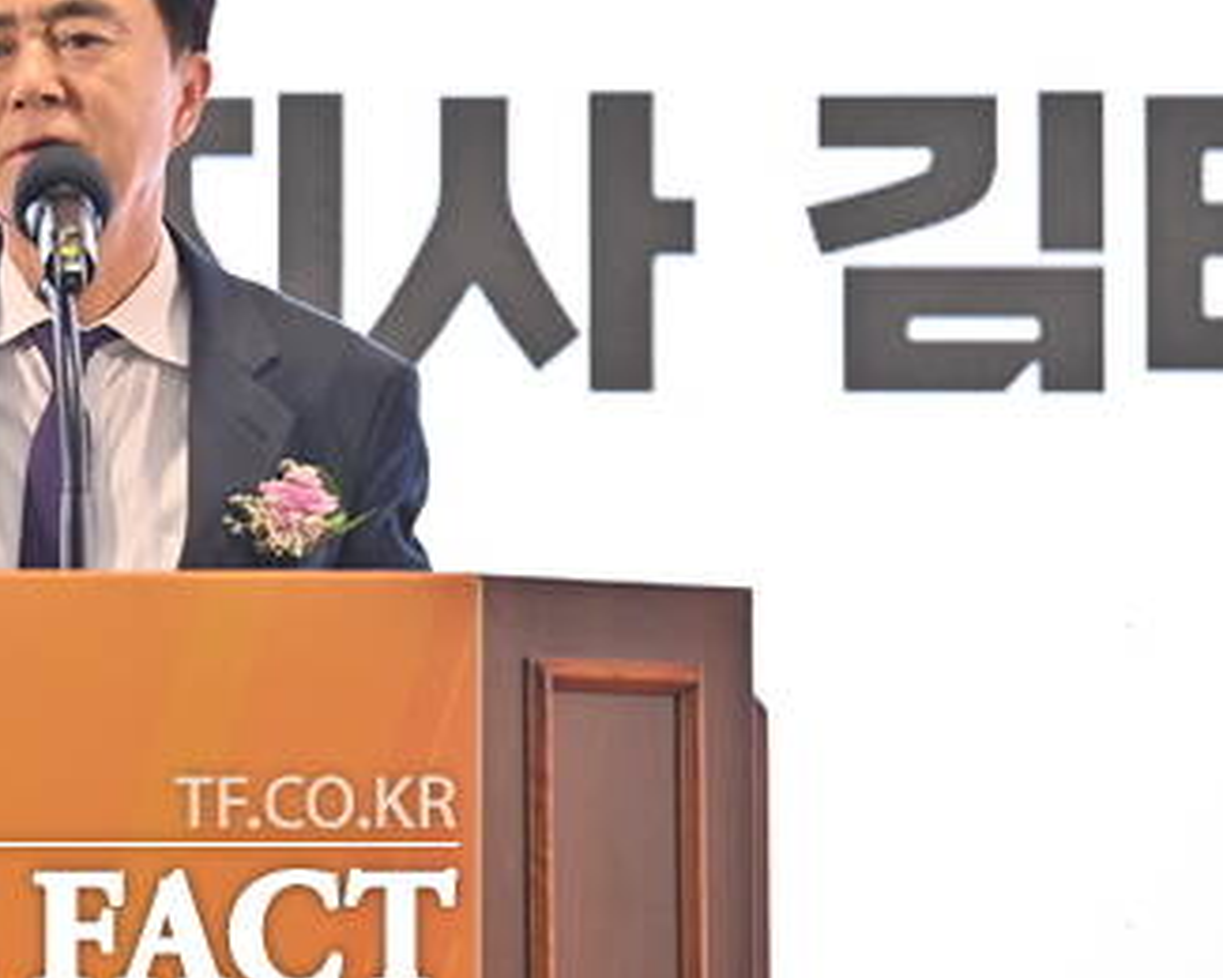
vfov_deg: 5.2
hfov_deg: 6.5
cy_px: 258
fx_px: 10714
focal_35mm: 296
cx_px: 41
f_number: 4
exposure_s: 1/250
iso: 1000
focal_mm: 160
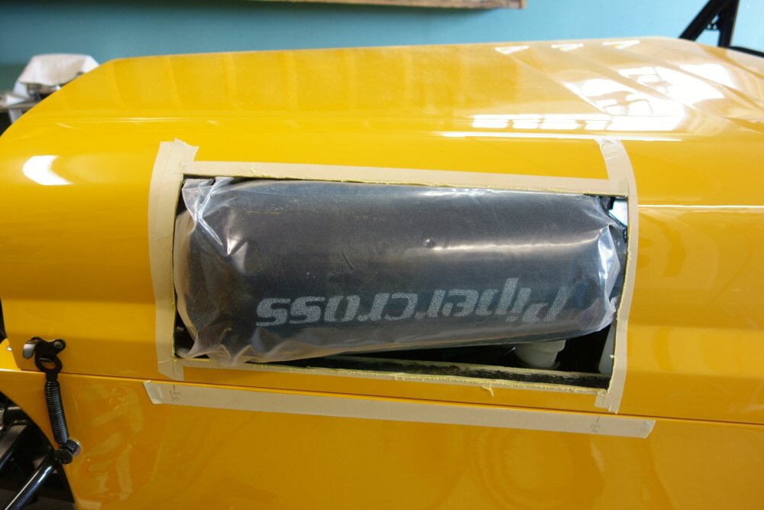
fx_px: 594
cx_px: 382
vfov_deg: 46.4
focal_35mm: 28
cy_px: 255
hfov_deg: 65.5
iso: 125
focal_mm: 10.4
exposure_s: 1/30
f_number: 1.8
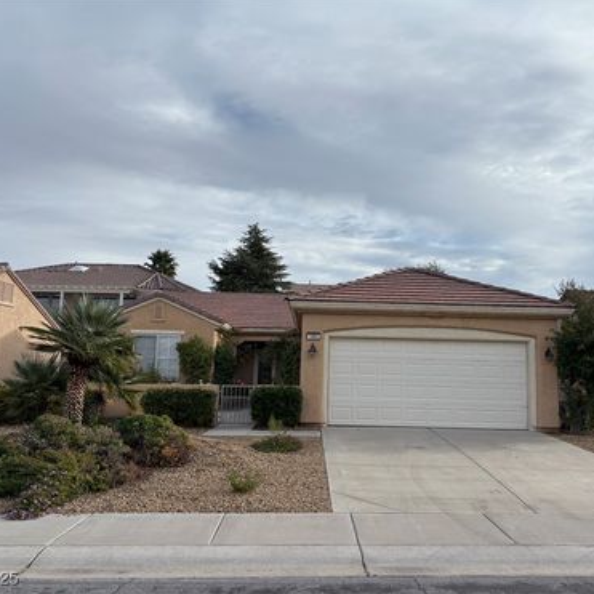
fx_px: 602
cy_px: 295
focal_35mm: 31
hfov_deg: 52.4
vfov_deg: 52.5
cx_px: 339
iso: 50
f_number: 1.6
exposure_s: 1/4255
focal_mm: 5.96
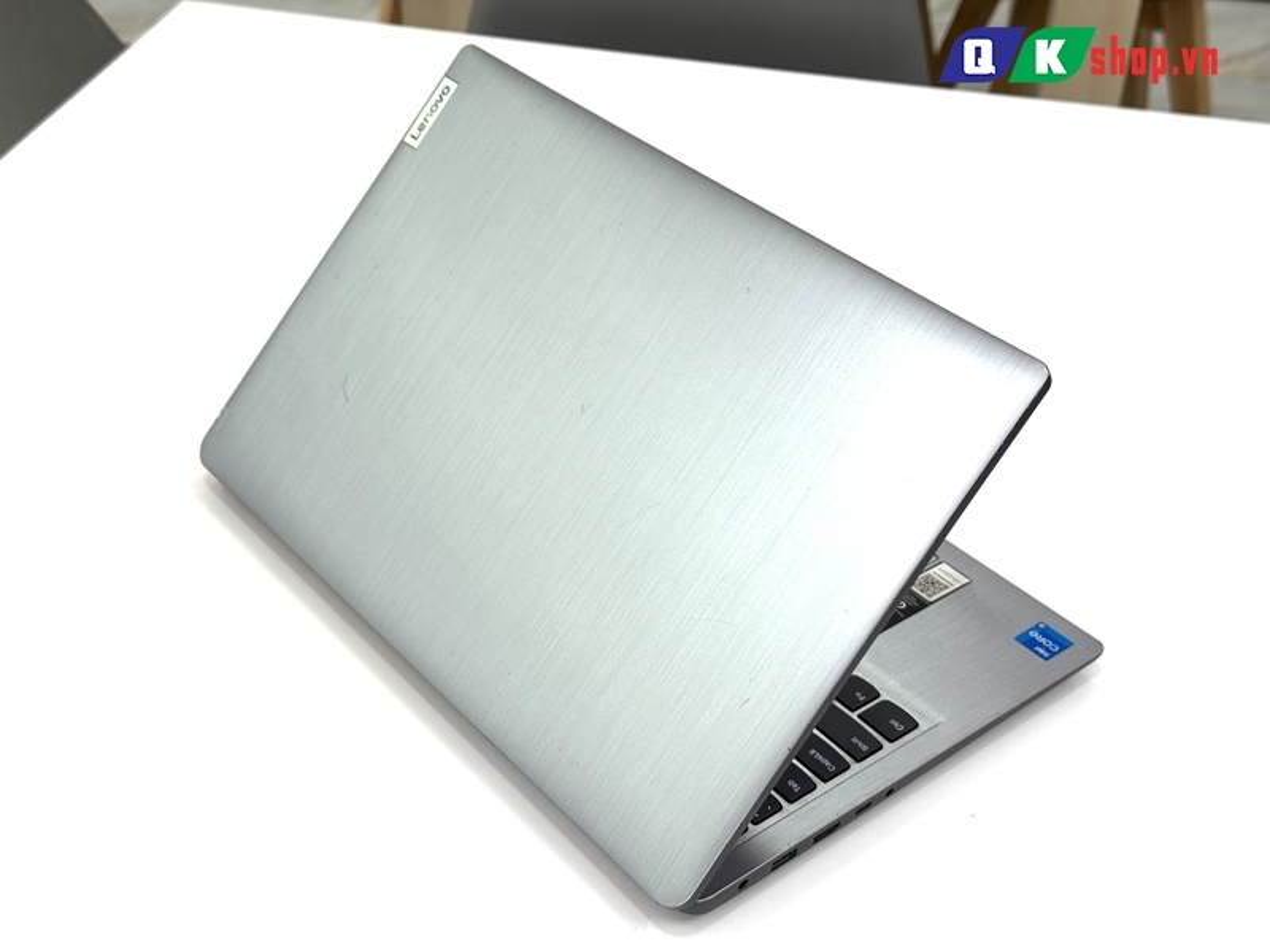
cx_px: 635
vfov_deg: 30.3
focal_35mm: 48
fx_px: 1761
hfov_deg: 39.7
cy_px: 476
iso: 64
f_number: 1.78
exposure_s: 1/199
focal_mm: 6.76
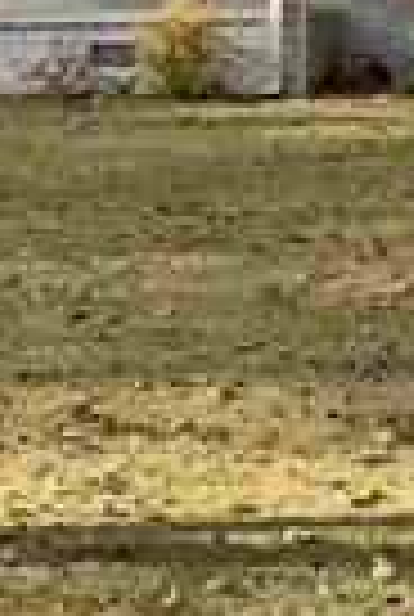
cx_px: 459
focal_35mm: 126
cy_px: -337
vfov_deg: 14.9
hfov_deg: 10.8
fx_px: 2162
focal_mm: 4.25
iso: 25
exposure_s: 1/879
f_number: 1.8
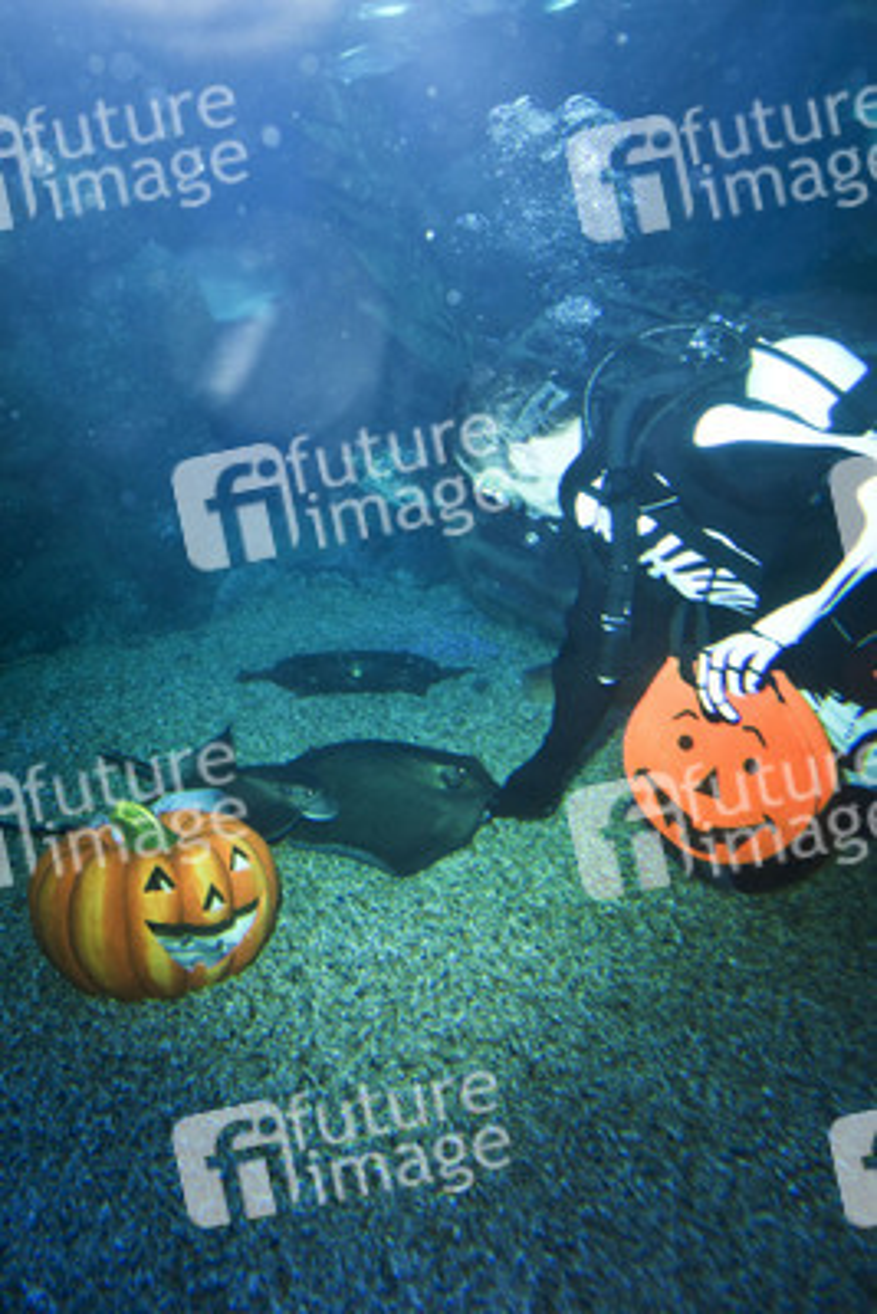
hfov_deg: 38.9
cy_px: 657
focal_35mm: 34
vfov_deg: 55.8
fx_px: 1241
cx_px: 438
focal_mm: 34
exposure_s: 1/125
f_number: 4
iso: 2500
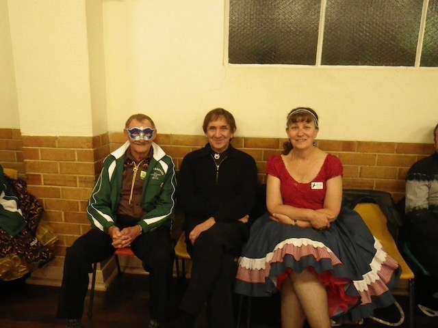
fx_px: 354
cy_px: 164
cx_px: 219
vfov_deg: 49.7
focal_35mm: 28
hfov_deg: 63.4
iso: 800
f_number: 3.5
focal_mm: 5
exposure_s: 1/25
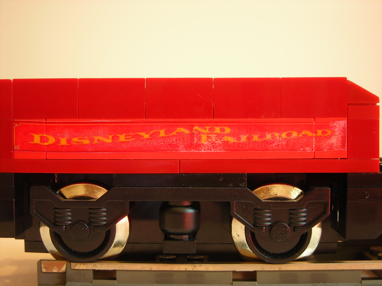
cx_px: 191
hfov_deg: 34.9
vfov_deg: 26.6
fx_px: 607
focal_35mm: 55
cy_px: 143
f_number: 3.6
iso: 50
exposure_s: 1/4.1
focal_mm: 9.1
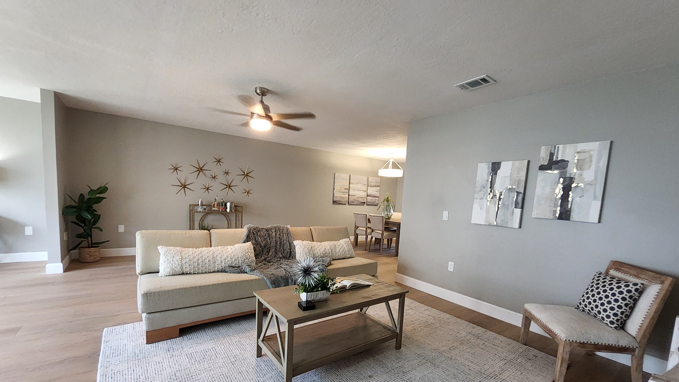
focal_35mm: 15
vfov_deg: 69.7
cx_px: 337
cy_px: 231
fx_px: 270
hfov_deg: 103.0
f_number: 2.2
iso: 320
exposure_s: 1/60
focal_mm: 1.13
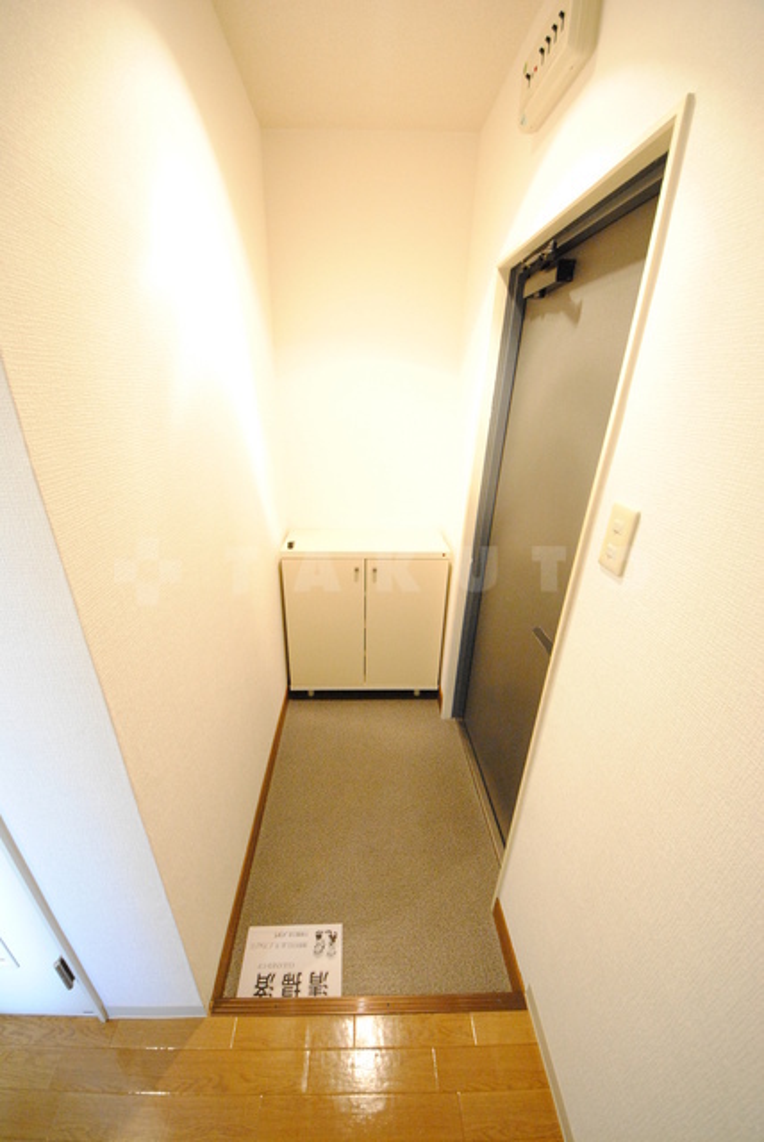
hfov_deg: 90.1
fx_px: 381
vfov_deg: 112.6
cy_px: 571
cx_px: 382
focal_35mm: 12
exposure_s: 1/15
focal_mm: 8
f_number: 4.5
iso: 1600
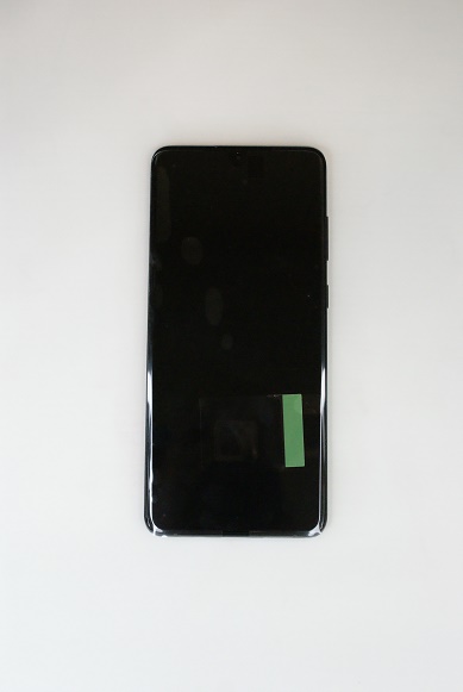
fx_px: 1010
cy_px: 346
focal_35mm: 52
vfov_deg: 37.8
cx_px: 232
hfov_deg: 25.8
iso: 1600
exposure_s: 1/160
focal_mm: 35
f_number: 5.6
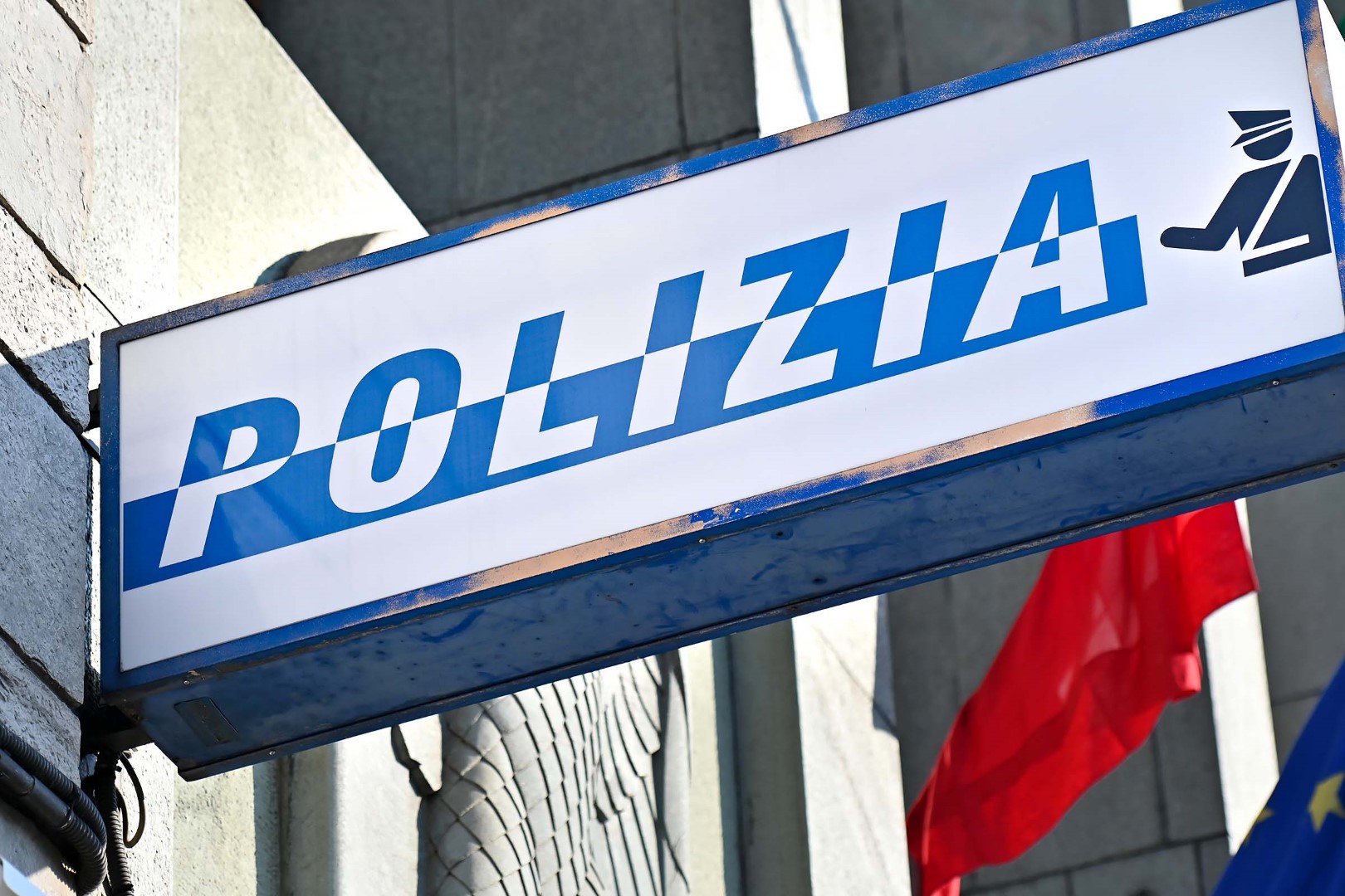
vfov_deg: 9.8
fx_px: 5230
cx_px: 672
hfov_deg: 14.7
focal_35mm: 140
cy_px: 448
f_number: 7.1
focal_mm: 140
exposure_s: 1/640
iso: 200
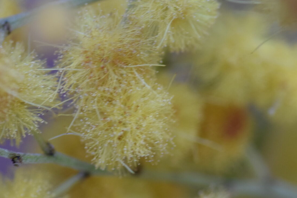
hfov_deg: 6.0
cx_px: 62
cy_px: 79
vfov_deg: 4.0
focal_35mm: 343
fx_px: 2831
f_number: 2.8
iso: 400
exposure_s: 1/60
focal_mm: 105
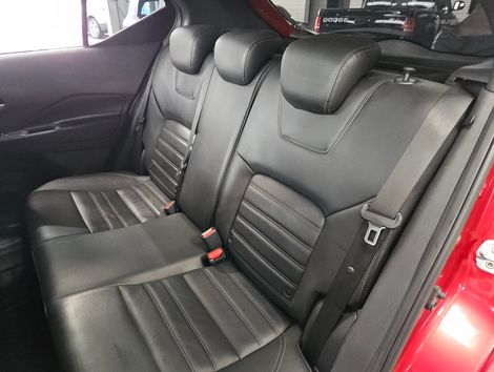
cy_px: 186
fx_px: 329
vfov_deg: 59.0
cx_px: 247
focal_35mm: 23
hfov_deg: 73.8
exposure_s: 1/24
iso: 640
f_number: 1.8
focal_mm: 5.4
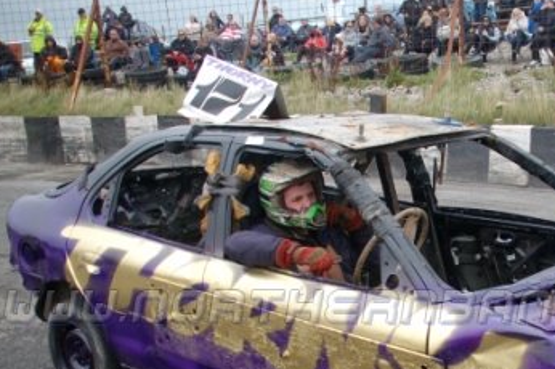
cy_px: 311
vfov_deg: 26.3
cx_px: 451
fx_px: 770
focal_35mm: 50
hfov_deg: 38.1
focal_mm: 18
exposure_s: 1/500
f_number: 3.5
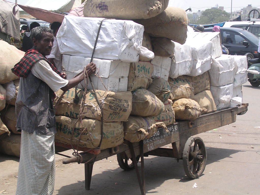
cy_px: 98
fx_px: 608
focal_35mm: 81
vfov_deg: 18.2
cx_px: 130
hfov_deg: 24.1
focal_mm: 12.3
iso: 100
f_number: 4
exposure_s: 1/281
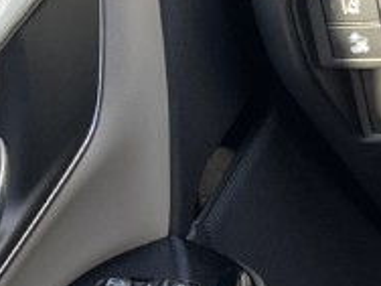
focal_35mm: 192
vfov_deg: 7.7
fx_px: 2113
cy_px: 0
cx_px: 1161
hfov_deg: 8.5
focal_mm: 5.1
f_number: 1.6
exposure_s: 1/121
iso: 100
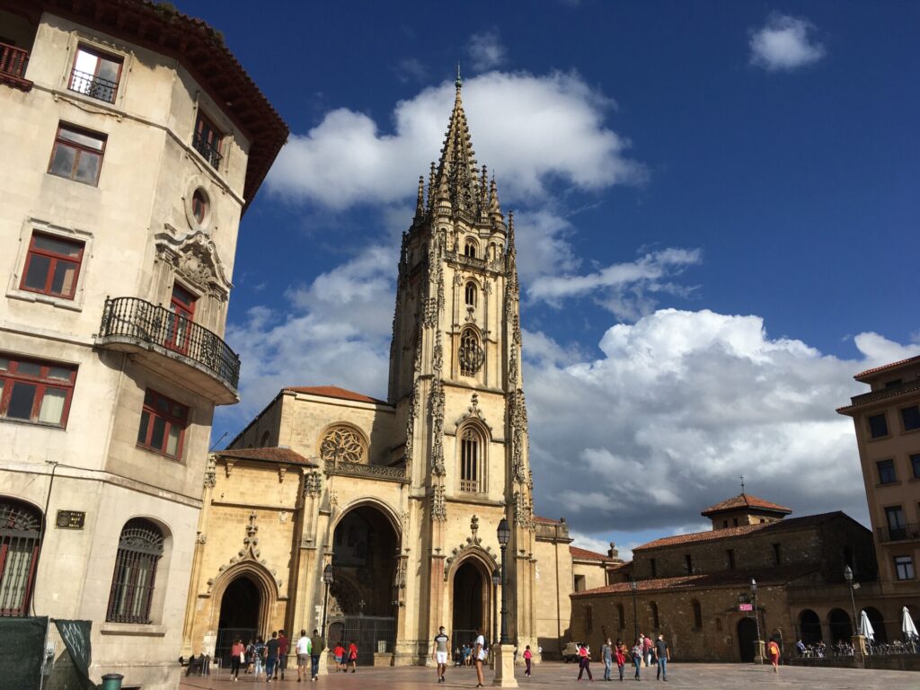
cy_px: 345
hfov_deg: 61.7
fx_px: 771
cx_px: 460
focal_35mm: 29
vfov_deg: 48.2
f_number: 2.2
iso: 25
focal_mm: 4.15
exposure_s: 1/3205
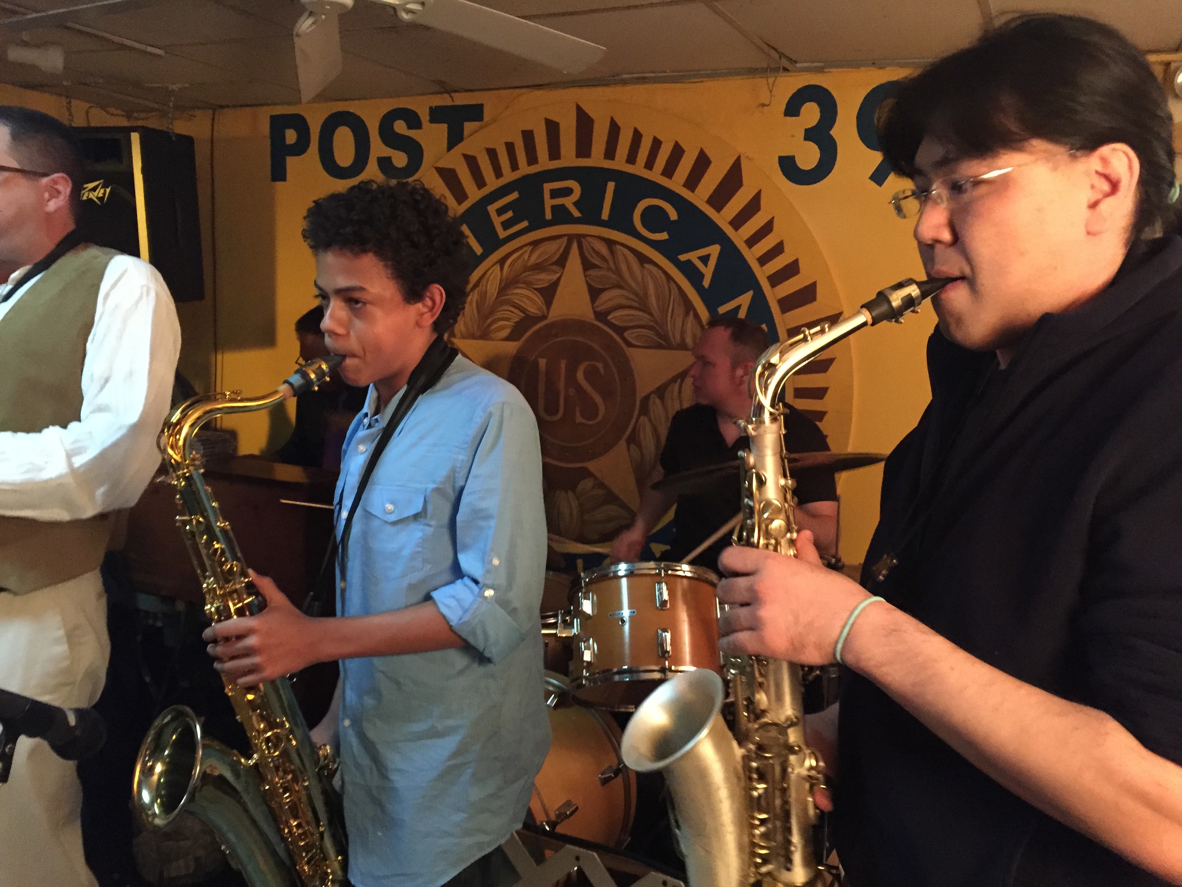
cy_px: 444
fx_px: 990
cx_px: 591
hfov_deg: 61.7
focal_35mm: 29
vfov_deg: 48.2
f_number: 2.2
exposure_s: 1/15
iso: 400
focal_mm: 4.15
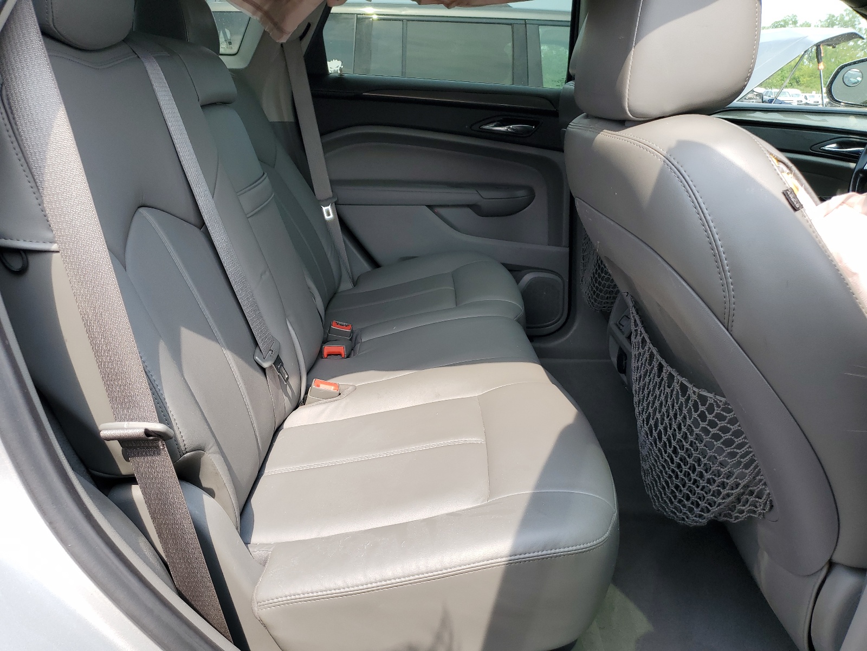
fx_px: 651
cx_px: 434
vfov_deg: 53.1
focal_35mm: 26
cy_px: 326
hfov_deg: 67.3
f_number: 1.5
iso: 50
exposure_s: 1/370
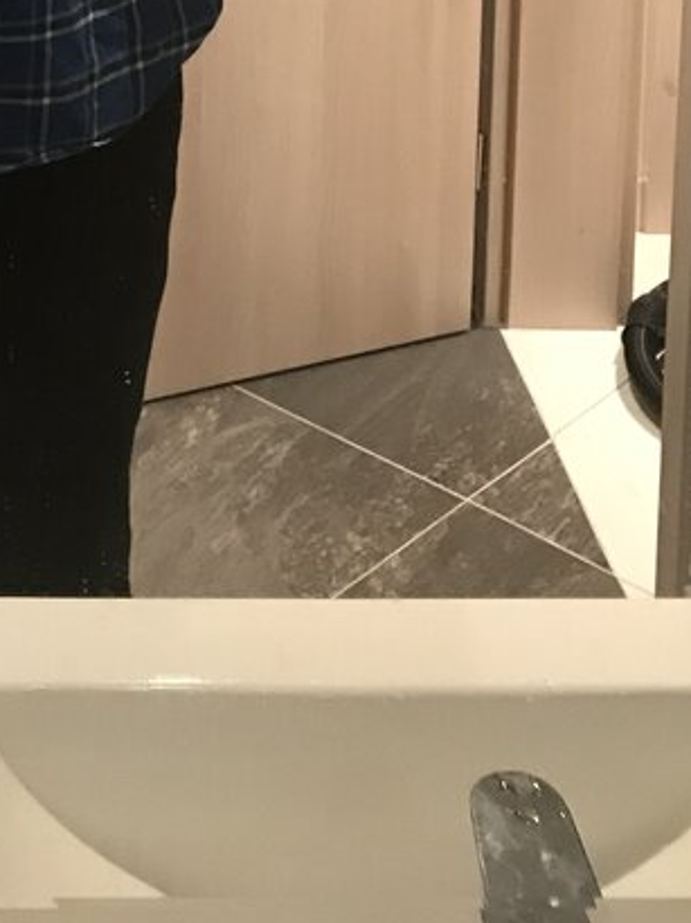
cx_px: -81
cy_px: -425
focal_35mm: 82
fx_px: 2185
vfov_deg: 20.7
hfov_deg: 17.3
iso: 100
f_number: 1.8
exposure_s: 1/17
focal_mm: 3.99
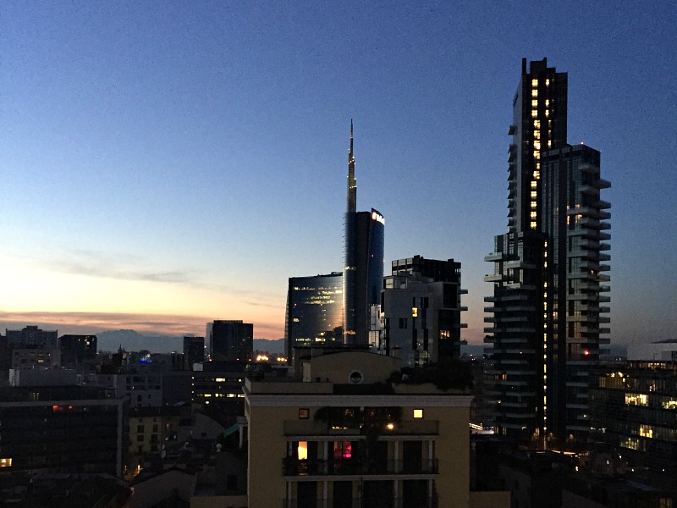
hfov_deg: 61.7
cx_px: 338
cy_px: 254
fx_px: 567
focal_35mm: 29
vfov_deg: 48.2
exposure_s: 1/20
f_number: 2.2
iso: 250
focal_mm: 4.15
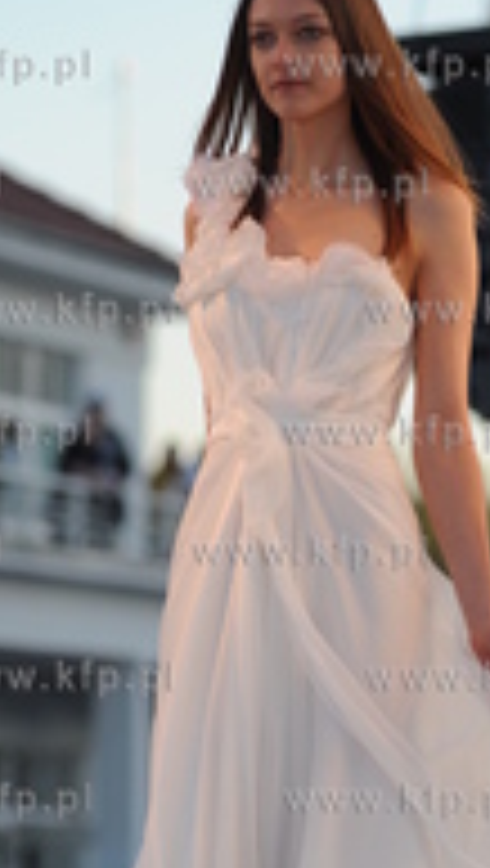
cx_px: 342
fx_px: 6747
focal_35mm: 293
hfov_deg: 4.2
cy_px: 670
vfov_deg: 7.3
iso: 400
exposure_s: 1/1250
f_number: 4
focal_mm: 135
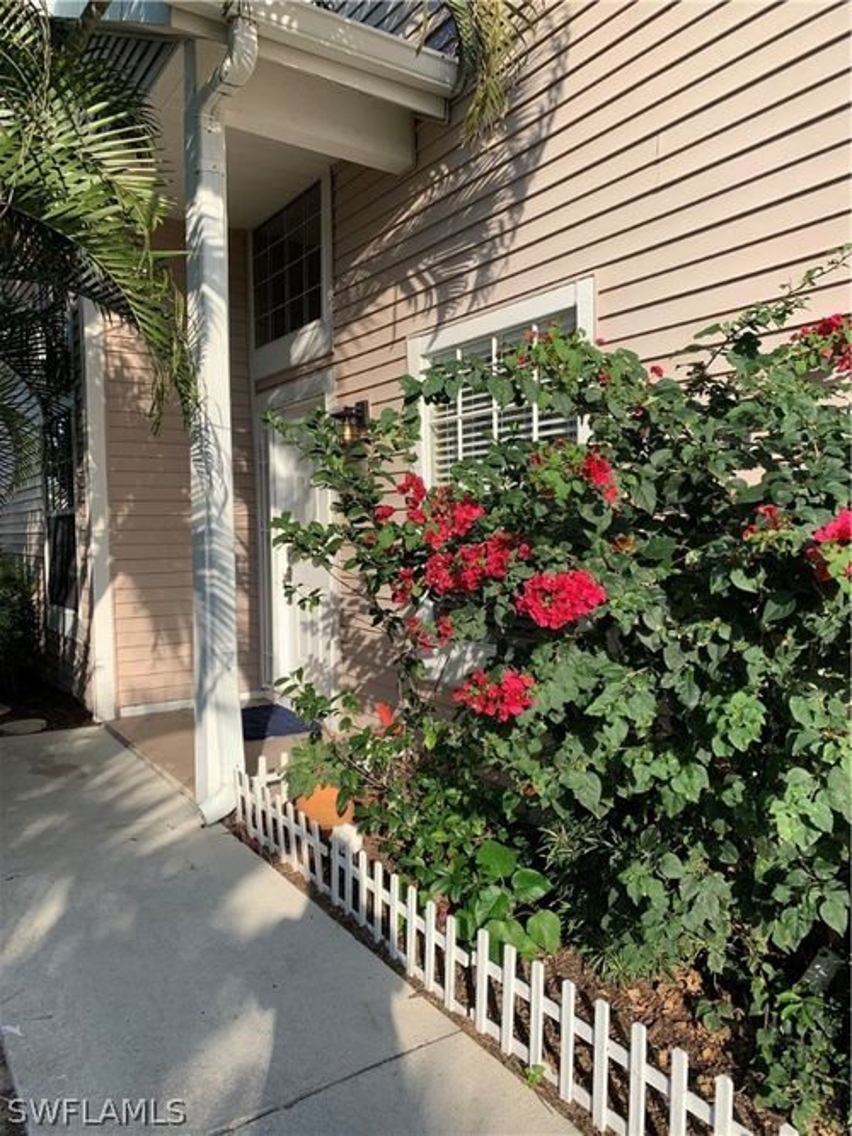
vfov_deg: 67.3
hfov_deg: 53.0
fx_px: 854
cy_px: 568
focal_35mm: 26
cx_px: 426
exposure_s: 1/1350
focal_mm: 4.25
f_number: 1.8
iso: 25
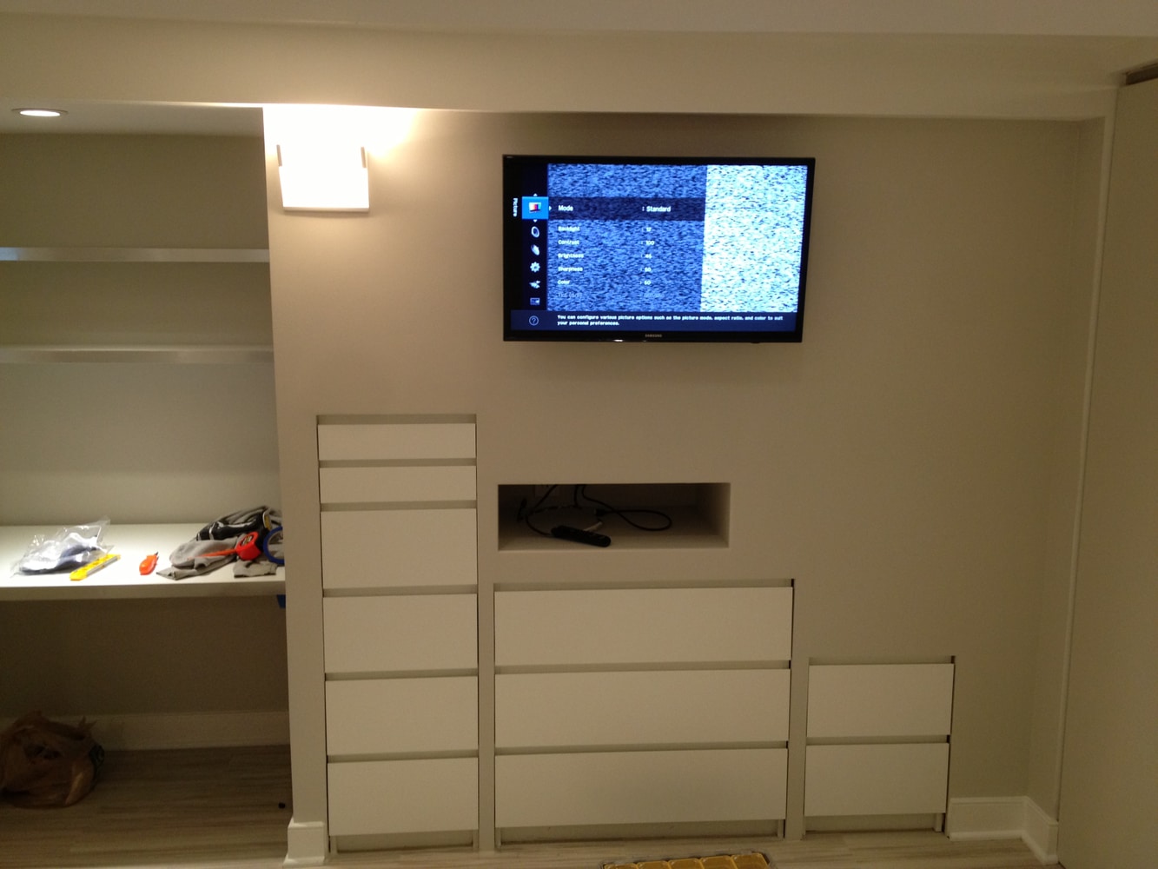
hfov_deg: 52.6
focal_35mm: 35
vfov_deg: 40.7
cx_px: 579
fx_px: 1171
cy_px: 434
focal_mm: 4.28
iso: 100
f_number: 2.4
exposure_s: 1/20
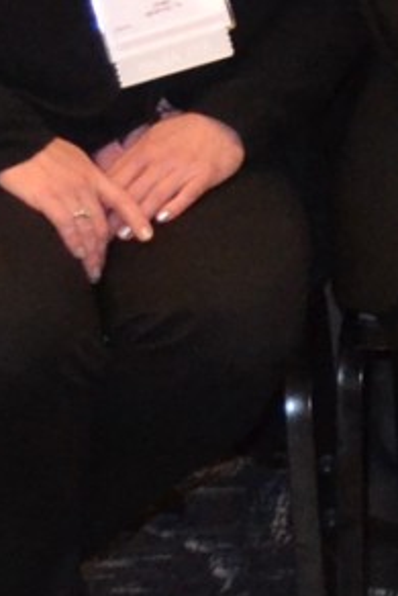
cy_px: -361
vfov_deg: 9.2
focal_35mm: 217
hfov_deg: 5.8
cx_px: 1265
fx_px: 3594
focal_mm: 22
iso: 1800
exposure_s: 1/60
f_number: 3.8
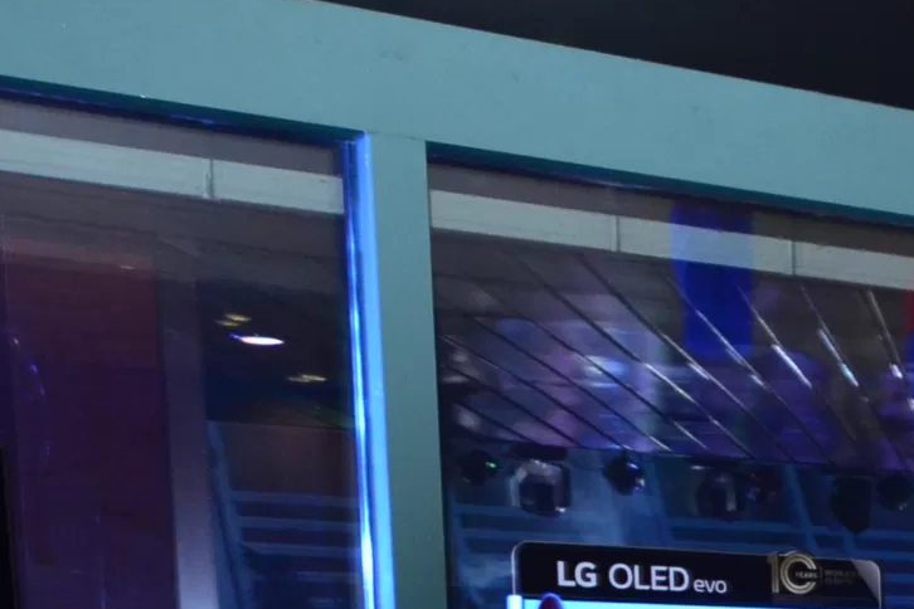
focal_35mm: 95
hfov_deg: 18.2
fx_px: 2412
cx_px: 1501
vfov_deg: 13.2
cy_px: 1029
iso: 1000
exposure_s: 1/25
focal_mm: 18
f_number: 6.3
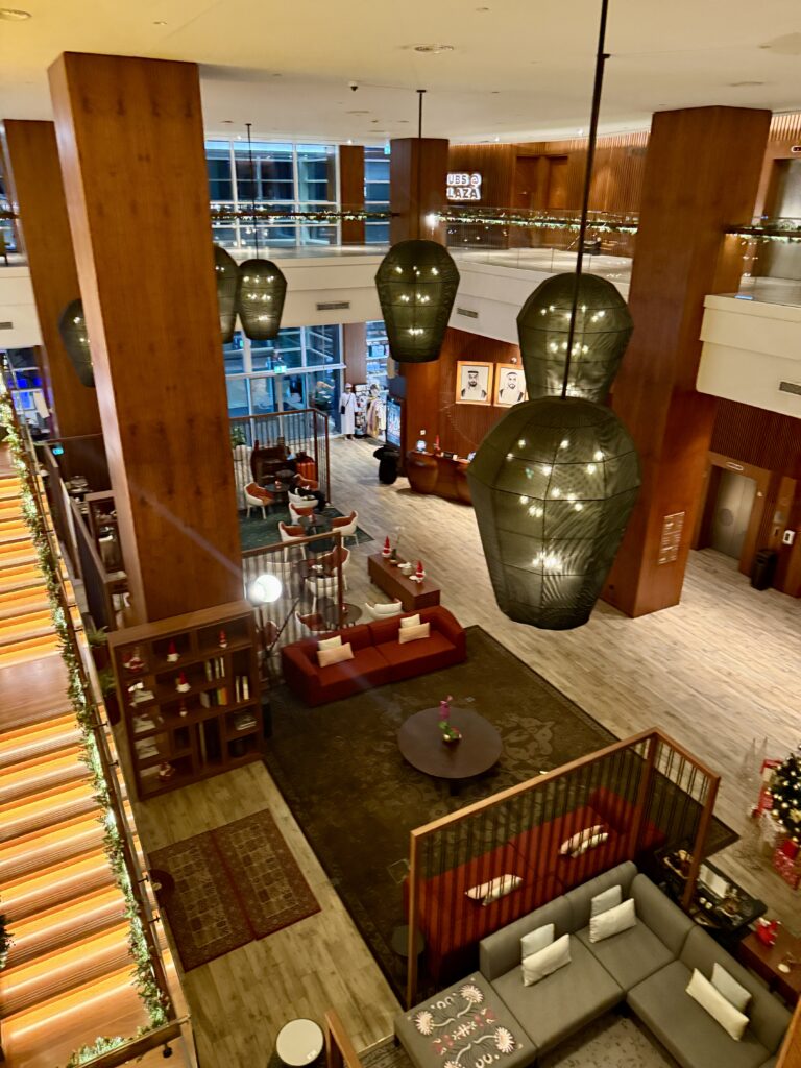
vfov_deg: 71.6
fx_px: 740
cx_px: 400
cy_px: 534
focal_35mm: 24
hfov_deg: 56.8
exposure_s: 1/33
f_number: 1.78
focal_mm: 6.76
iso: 800
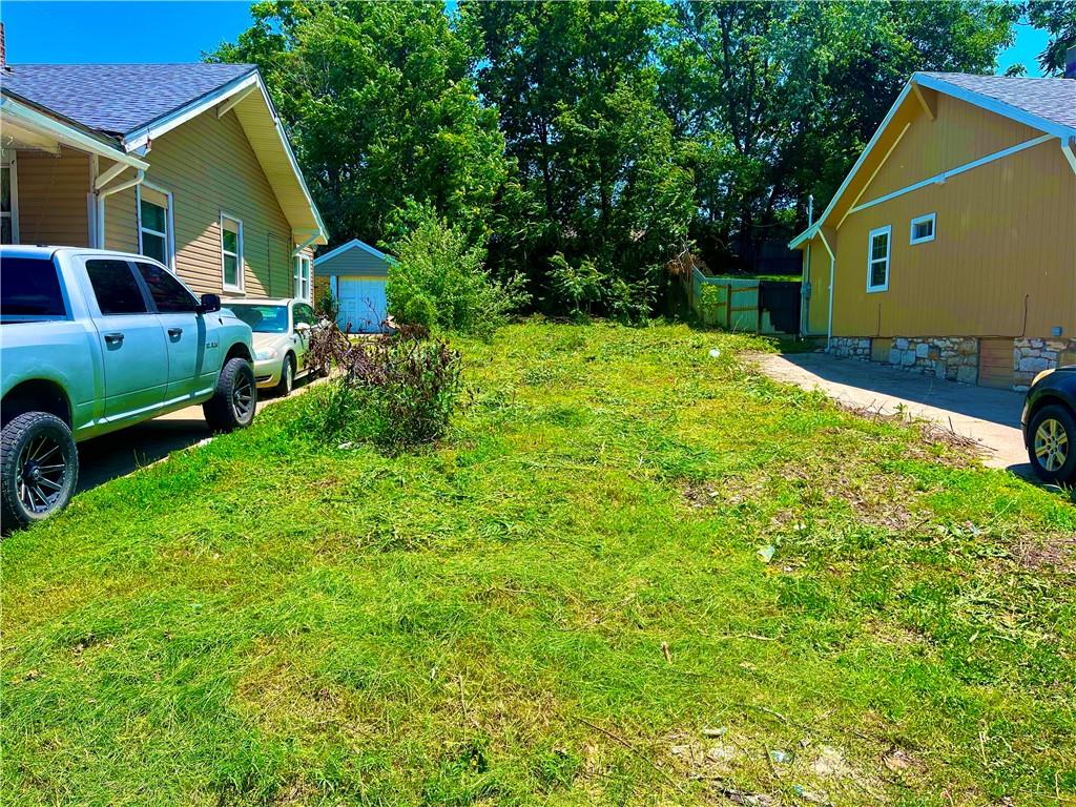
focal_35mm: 26
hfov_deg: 67.3
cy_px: 404
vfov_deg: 53.1
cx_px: 538
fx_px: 808
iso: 50
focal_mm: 5.1
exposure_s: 1/2222
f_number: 1.6
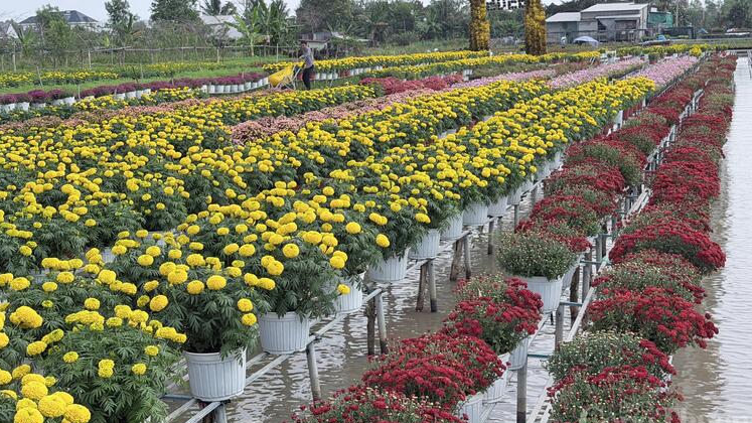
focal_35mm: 56
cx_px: 383
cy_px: 157
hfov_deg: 37.2
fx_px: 1117
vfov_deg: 21.4
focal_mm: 6.76
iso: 64
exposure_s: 1/4329
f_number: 1.78
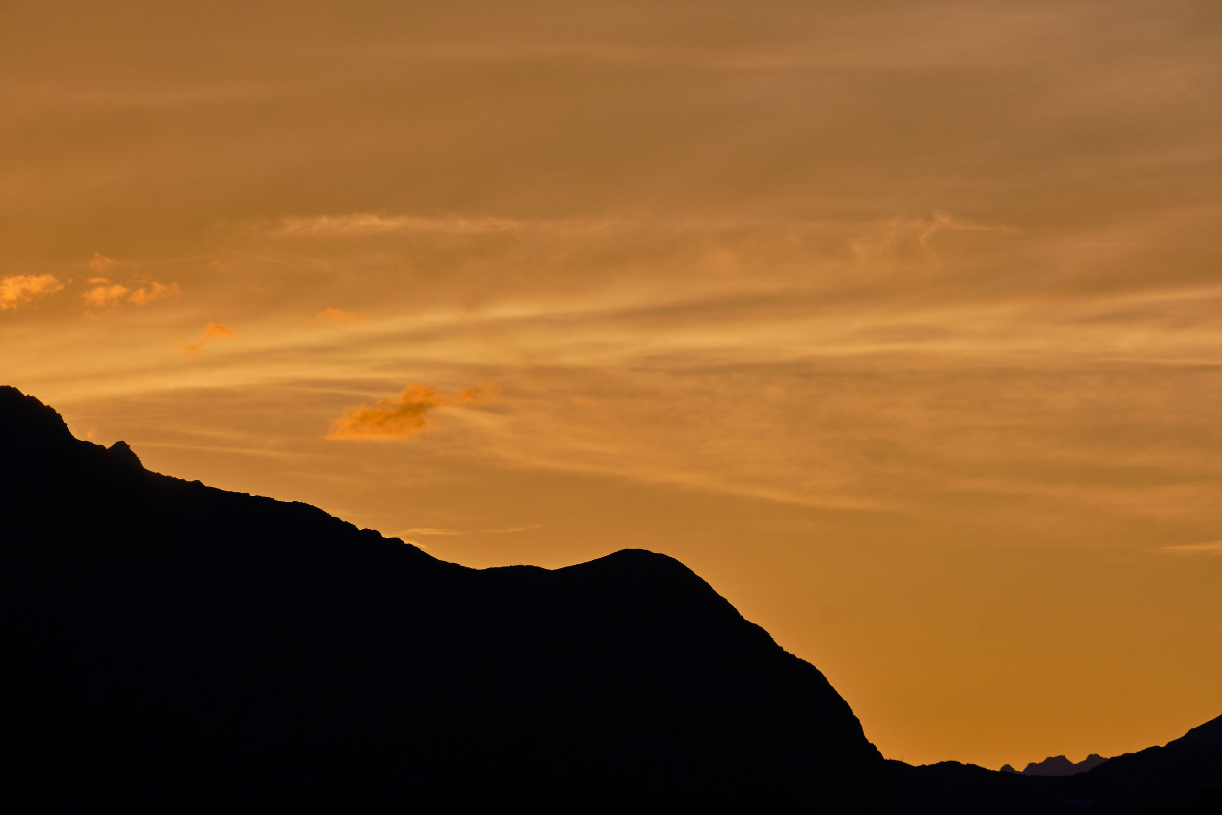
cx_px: 611
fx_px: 9232
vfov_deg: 5.1
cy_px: 408
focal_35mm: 272
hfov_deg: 7.6
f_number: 11
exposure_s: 1/600
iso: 200
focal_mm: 181.1
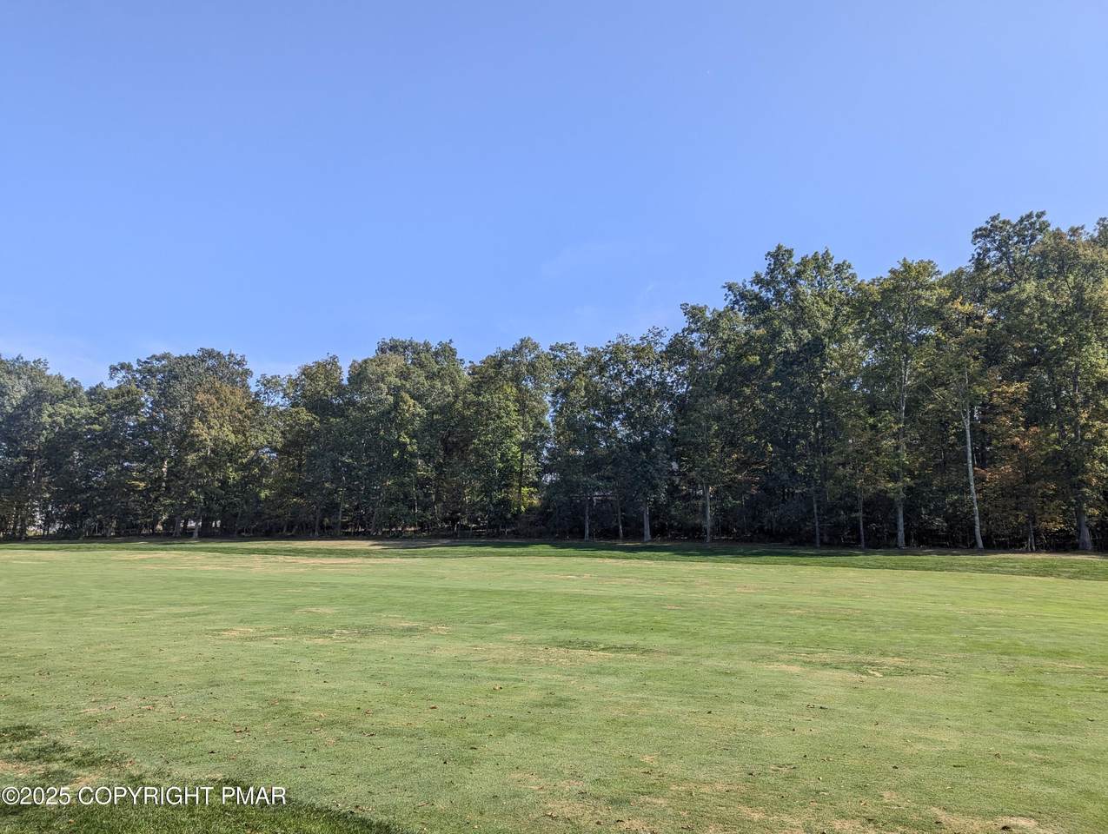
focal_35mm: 24
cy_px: 417
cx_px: 554
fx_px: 769
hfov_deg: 71.5
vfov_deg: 56.9
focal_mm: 6.81
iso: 47
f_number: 1.85
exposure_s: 1/2217
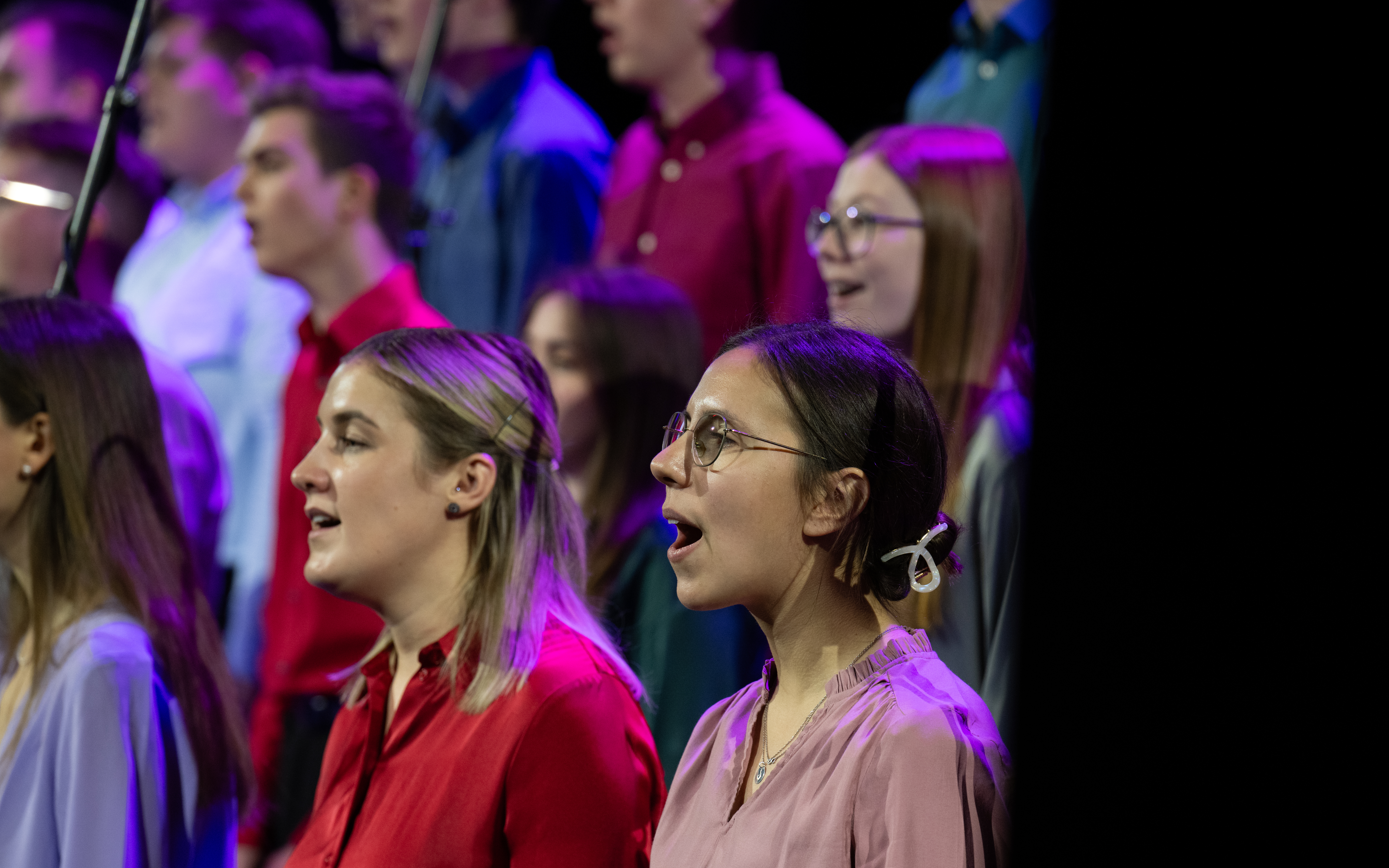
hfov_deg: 9.8
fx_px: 8101
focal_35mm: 214
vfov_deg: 6.1
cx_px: 690
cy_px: 465
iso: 1000
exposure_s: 1/125
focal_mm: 200
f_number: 5
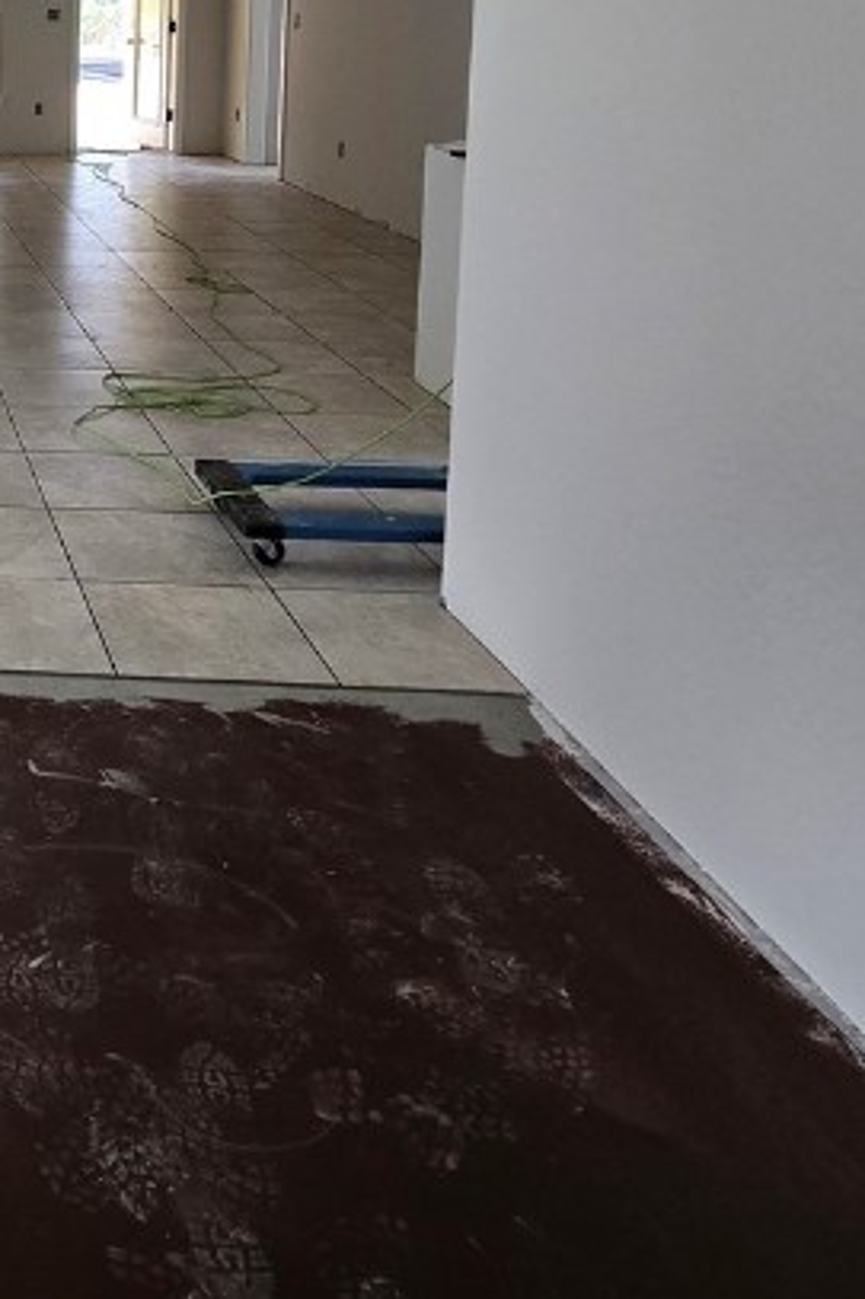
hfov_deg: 29.7
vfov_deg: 49.4
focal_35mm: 34
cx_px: -306
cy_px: 115
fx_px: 1226
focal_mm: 2.2
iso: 160
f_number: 2.2
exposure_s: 1/60
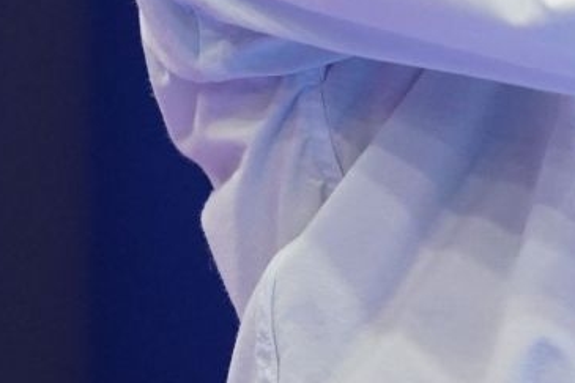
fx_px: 31481
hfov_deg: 1.0
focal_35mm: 1972
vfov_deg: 0.7
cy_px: -424
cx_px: 803
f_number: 2.8
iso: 3200
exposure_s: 1/500
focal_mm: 400
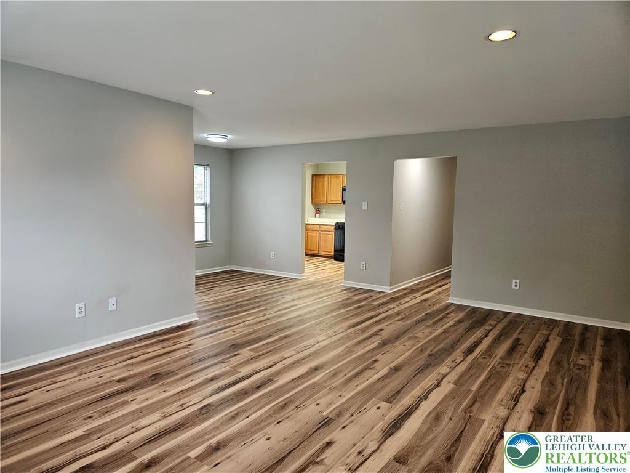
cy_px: 236
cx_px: 315
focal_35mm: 23
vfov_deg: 58.9
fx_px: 419
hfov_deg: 73.9
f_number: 1.8
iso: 250
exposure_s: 1/120
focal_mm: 5.4
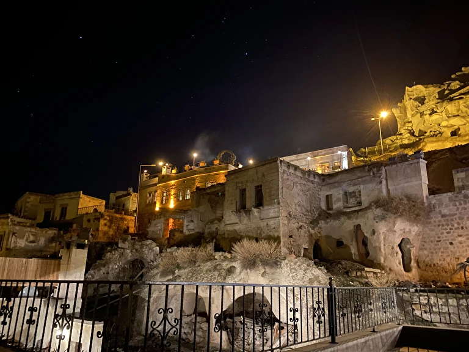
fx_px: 352
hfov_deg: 67.3
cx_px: 234
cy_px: 176
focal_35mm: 26
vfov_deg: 53.1
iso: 640
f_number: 1.8
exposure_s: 1/2
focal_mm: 4.25
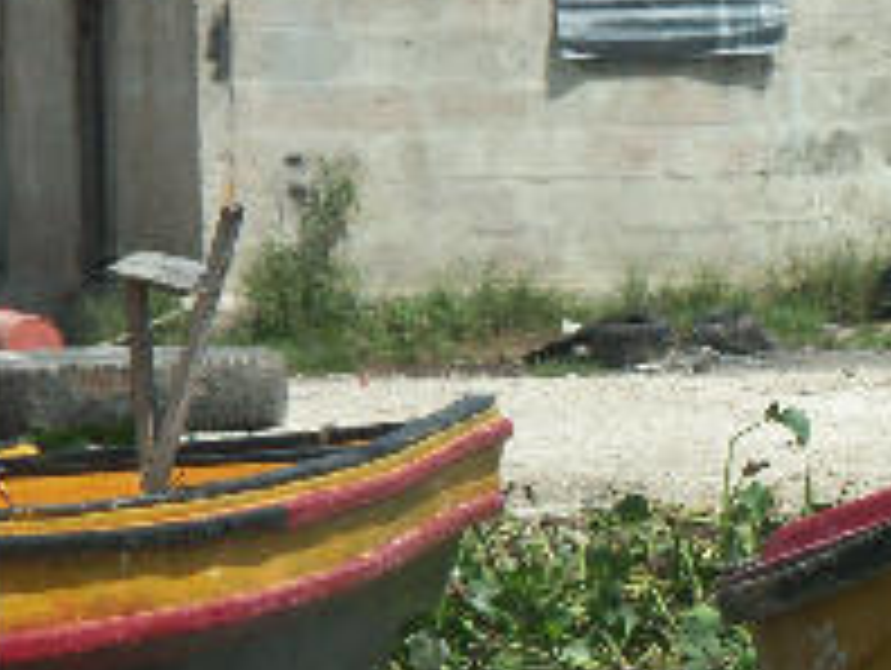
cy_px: 472
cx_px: 1172
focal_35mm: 428
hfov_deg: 4.6
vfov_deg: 3.5
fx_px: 11030
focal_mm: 40.16
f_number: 6.3
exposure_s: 1/640
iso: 100
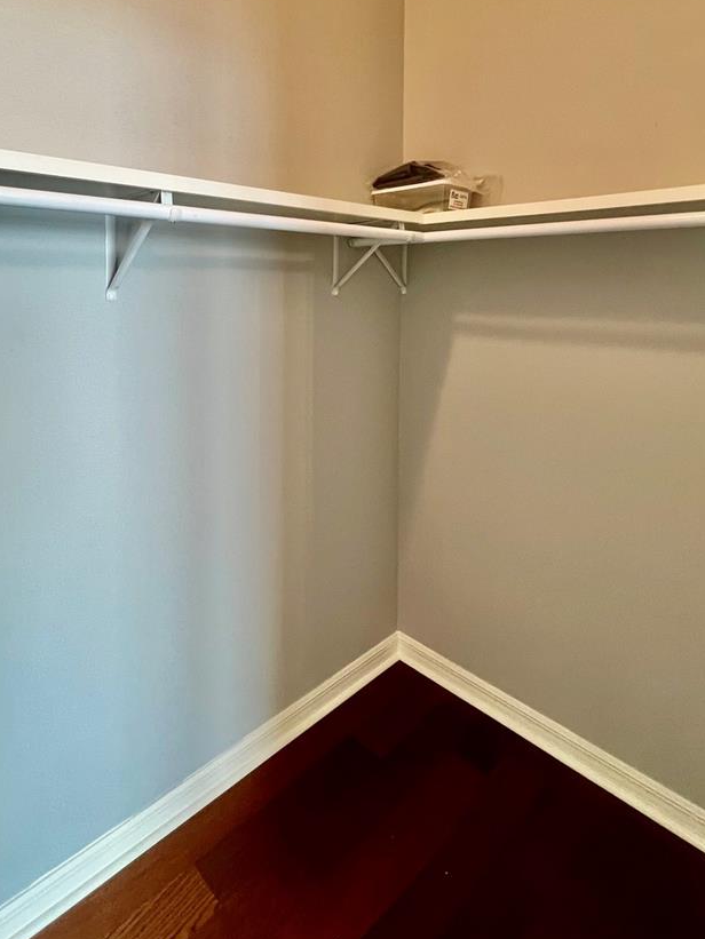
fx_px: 516
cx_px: 290
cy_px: 303
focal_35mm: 19
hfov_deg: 68.2
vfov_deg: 81.4
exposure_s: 1/60
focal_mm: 1.57
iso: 320
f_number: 1.8
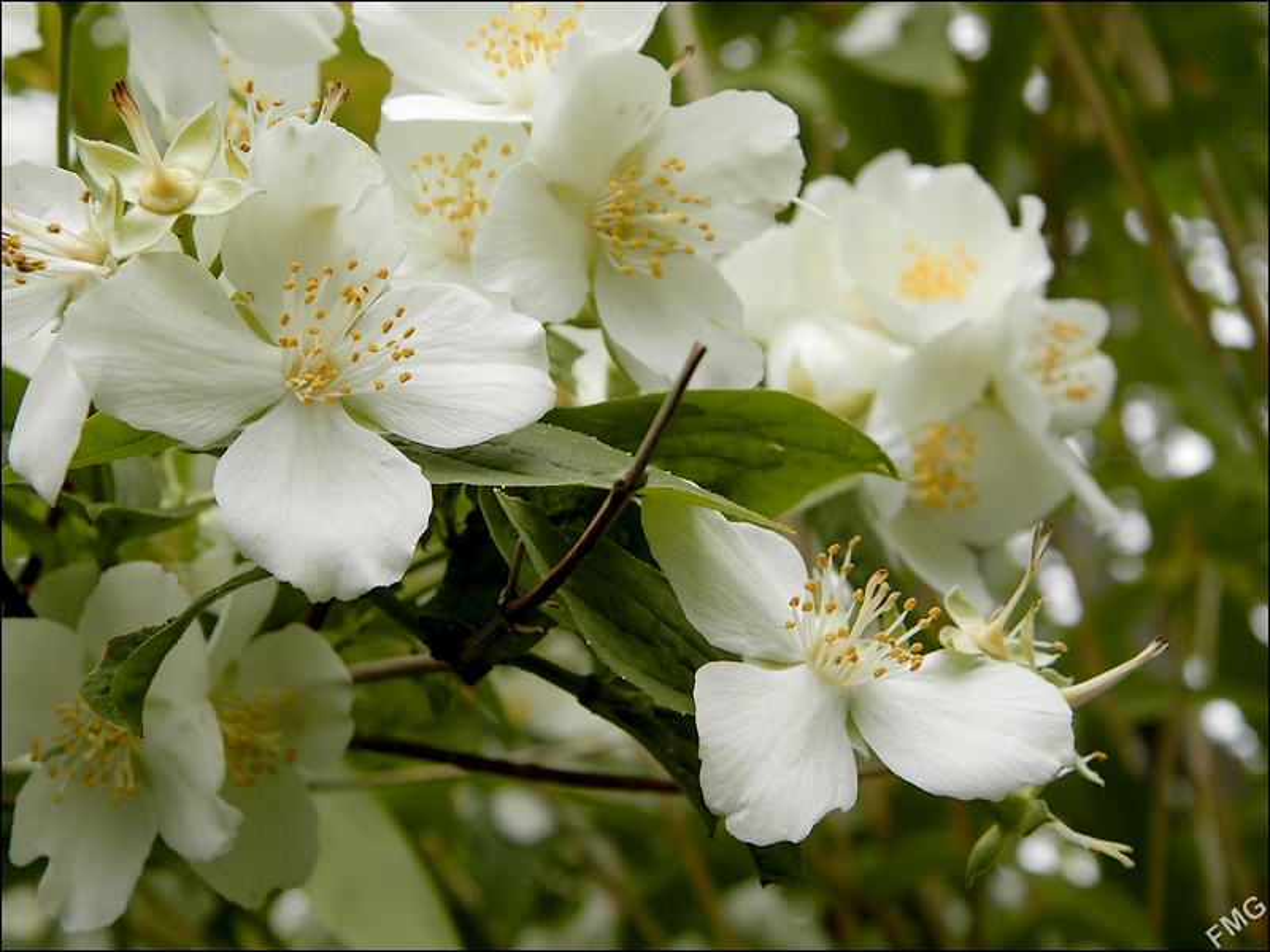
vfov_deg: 18.0
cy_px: 476
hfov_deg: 23.8
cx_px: 635
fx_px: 3008
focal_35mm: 82
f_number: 4.2
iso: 80
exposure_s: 1/320
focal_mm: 14.6
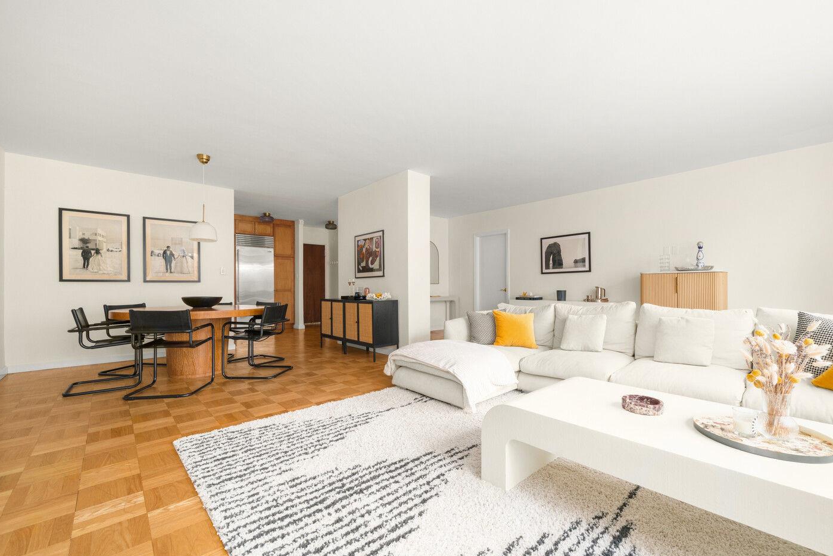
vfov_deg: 77.3
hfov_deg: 100.3
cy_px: 279
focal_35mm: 15
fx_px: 347
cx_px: 442
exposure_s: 1/4
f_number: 11
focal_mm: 14
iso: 400
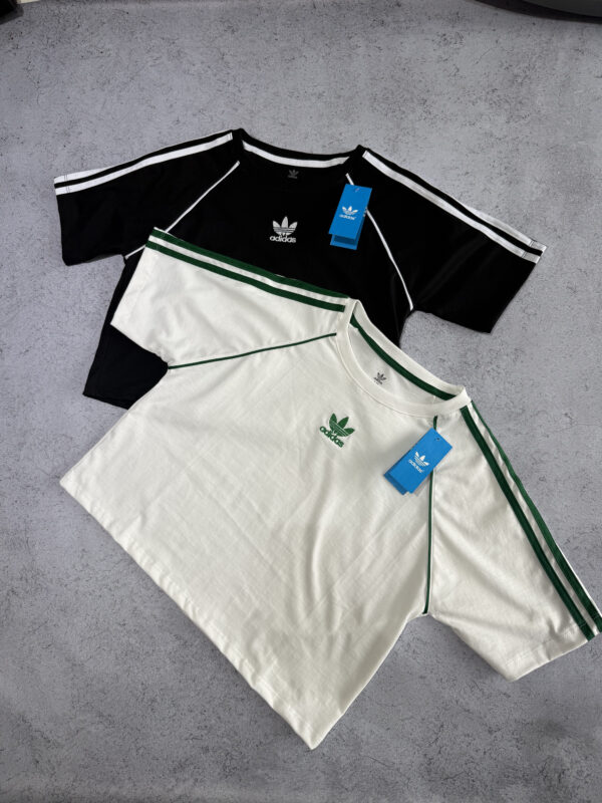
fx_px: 557
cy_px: 402
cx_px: 301
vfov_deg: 71.6
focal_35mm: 24
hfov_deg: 56.8
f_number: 1.78
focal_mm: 6.76
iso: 64
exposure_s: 1/121
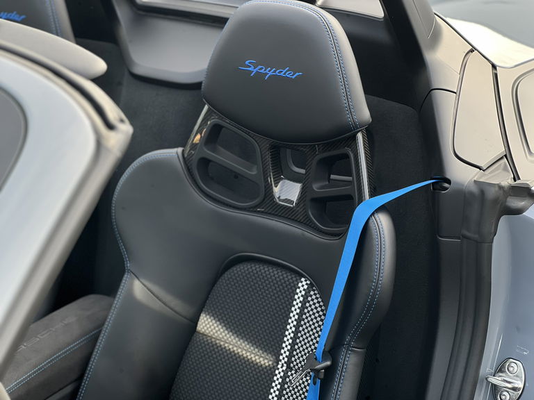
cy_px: 200
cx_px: 267
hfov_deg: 25.3
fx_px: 1188
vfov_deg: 19.1
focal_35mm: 77
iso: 80
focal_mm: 9
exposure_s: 1/121
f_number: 2.8
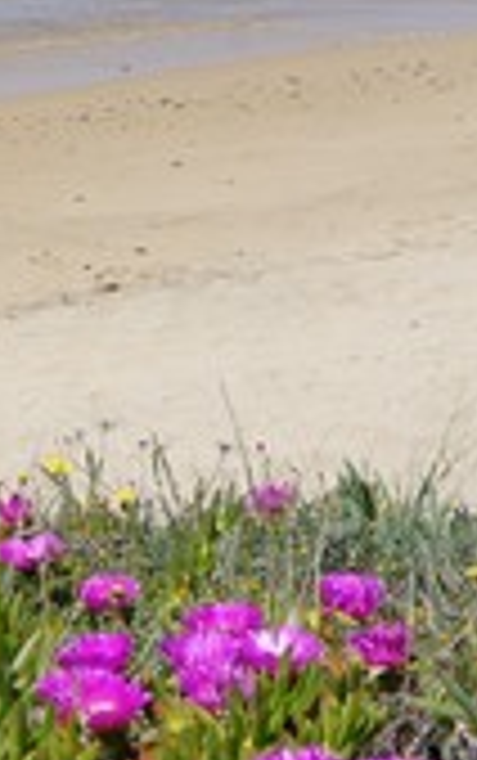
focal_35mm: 224
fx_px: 4647
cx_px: -459
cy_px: 252
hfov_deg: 5.7
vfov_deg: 9.3
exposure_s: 1/250
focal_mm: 54
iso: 200
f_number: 13
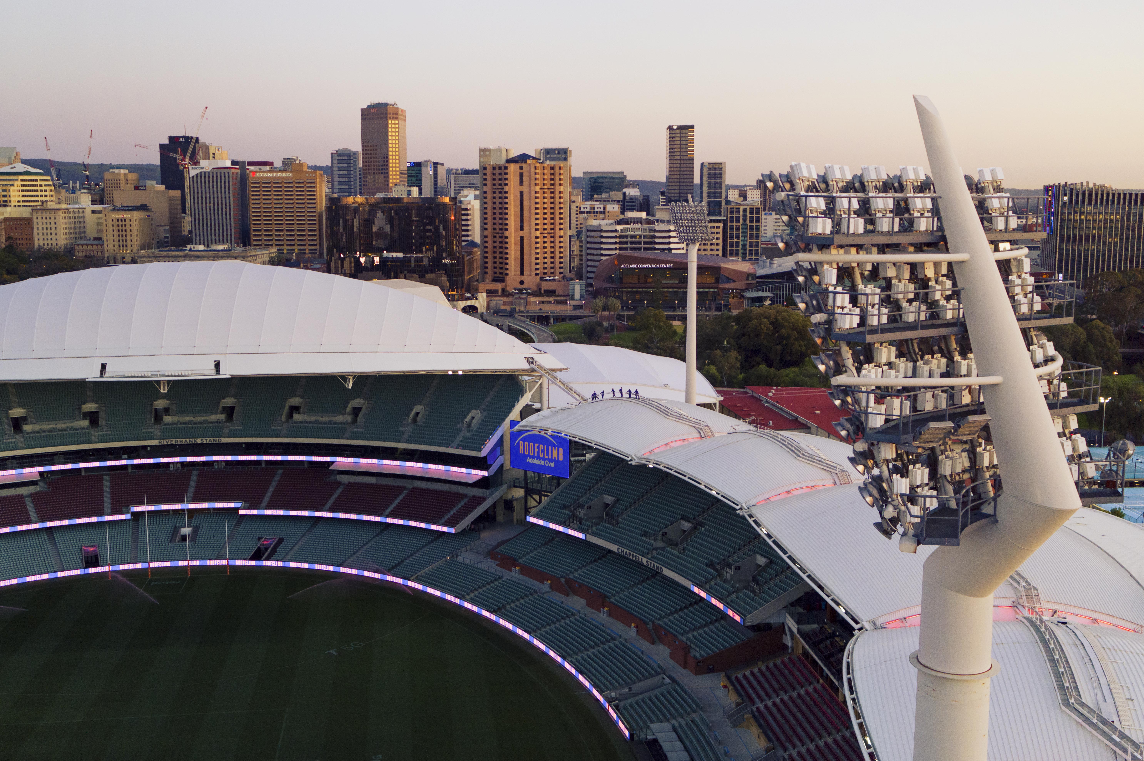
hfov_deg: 53.2
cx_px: 572
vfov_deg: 36.8
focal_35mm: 36
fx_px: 1143
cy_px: 380
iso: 1600
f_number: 2.8
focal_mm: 24
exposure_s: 1/100
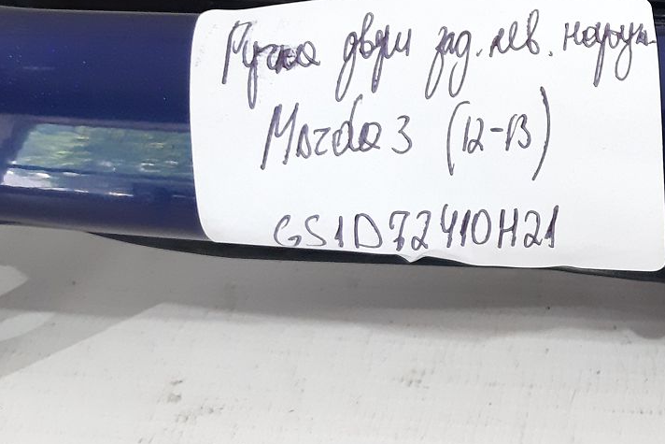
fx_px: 1238
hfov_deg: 27.8
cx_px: 703
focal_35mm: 67
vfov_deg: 19.7
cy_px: -9
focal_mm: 3.93
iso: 200
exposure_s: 1/50
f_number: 1.7
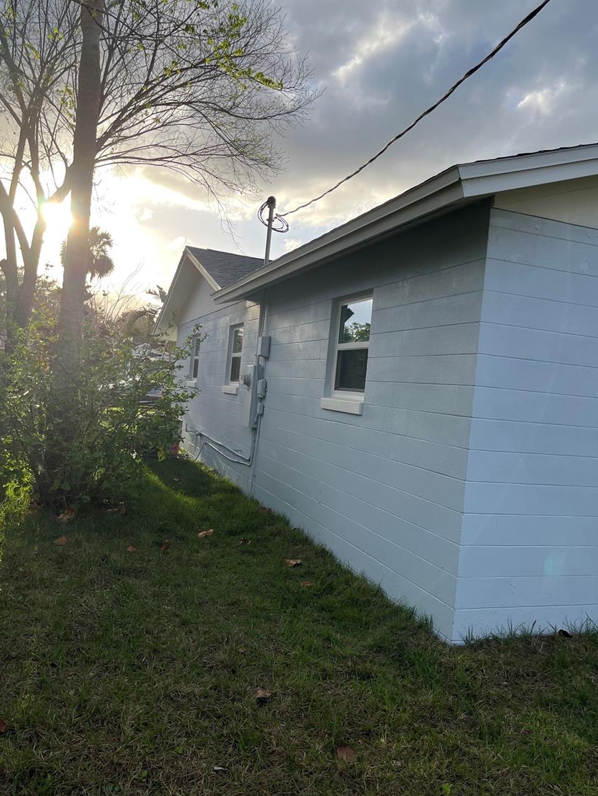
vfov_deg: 63.4
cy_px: 396
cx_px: 313
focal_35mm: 28
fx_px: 645
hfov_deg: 49.7
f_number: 1.6
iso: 50
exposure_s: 1/1600
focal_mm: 5.1
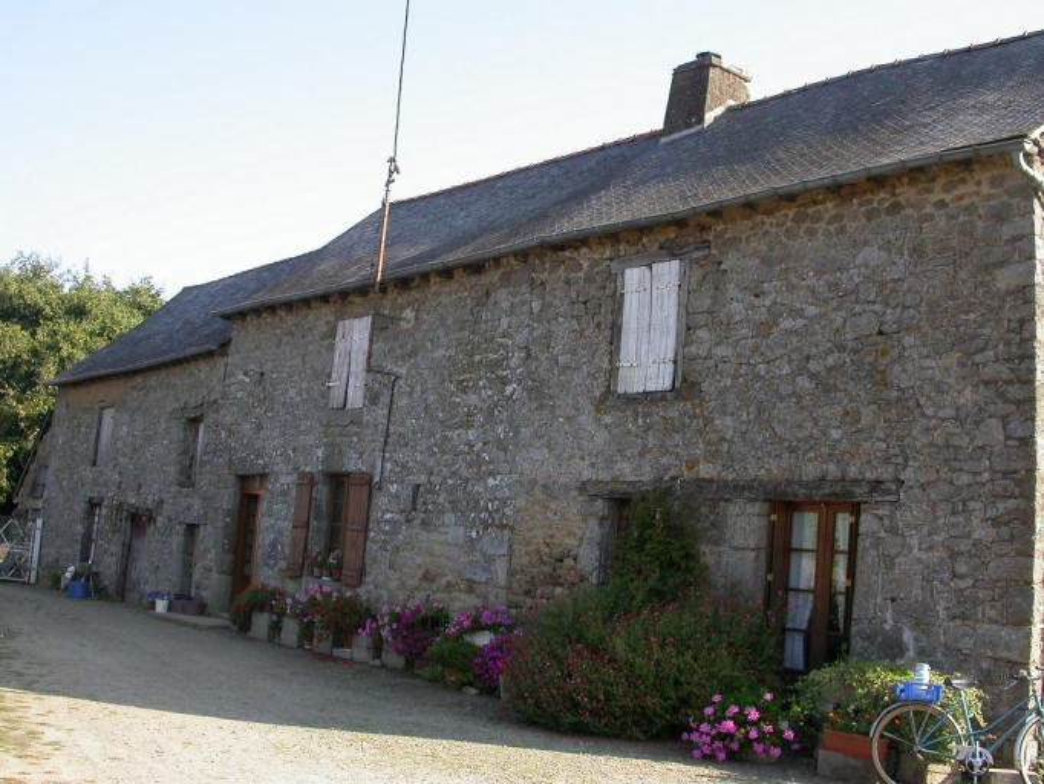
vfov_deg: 37.7
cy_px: 392
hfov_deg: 49.0
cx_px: 522
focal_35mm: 38
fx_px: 1146
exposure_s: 1/205
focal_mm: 7.85
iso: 100
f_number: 5.3
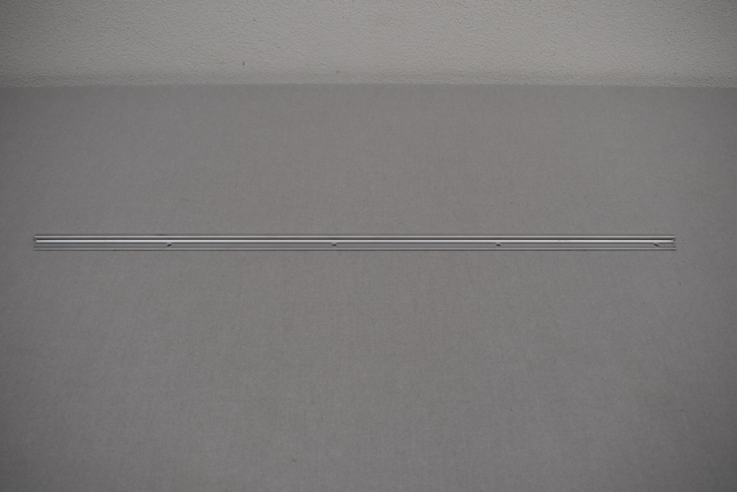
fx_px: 676
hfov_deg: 57.2
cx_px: 368
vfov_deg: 40.0
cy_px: 246
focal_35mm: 33
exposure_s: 1/125
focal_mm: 22
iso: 250
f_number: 5.6
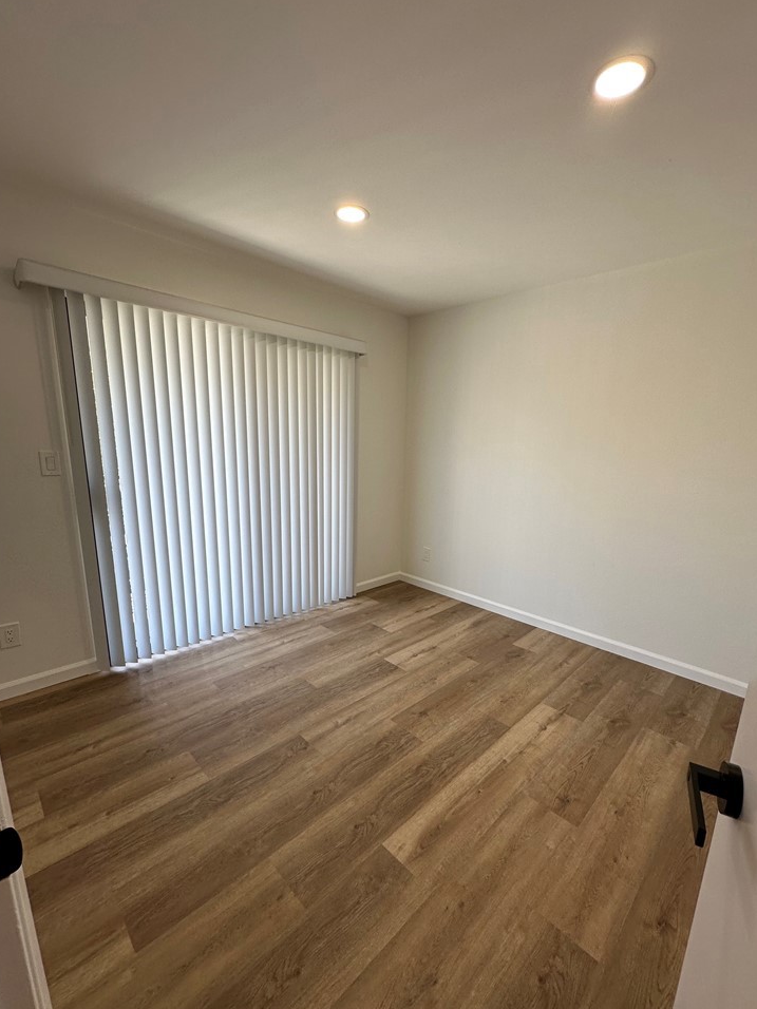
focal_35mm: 15
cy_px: 528
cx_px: 390
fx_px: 437
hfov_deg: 81.7
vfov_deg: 98.1
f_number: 2.2
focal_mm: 2.22
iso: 64
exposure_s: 1/120
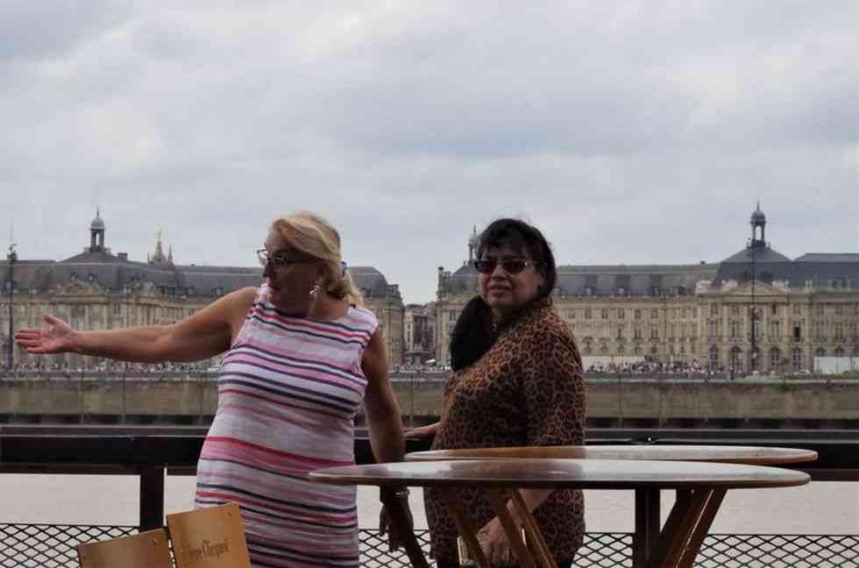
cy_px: 284
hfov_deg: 24.8
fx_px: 1952
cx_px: 430
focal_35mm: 82
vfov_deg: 16.6
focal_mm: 55
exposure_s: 1/3200
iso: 3200
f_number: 16
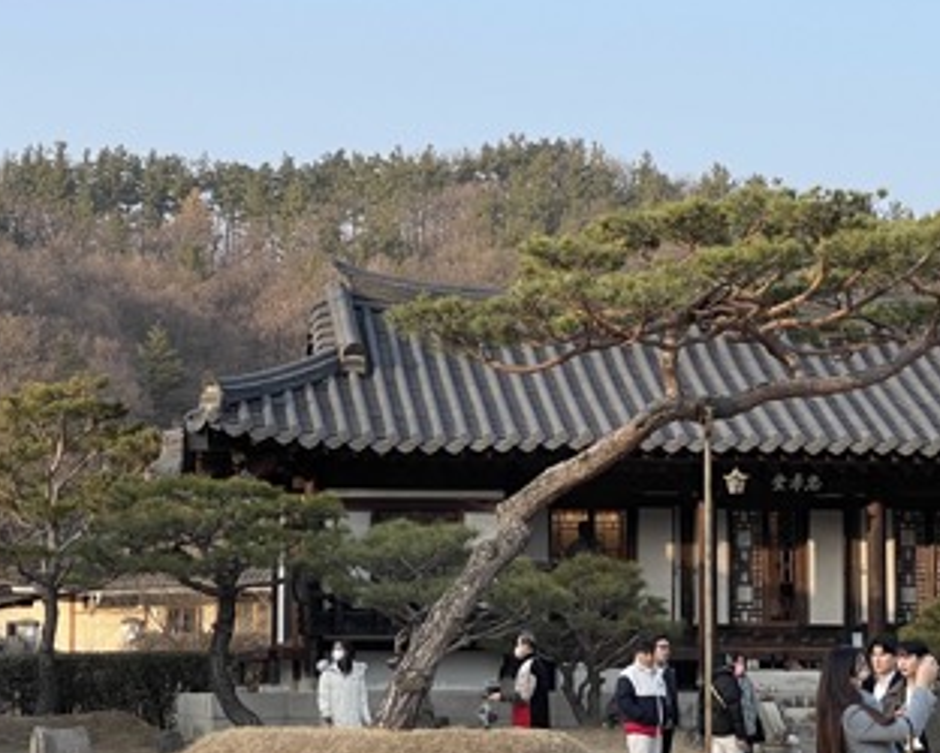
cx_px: 530
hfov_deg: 18.4
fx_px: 2895
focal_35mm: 104
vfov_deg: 14.8
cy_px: 364
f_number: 2
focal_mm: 6
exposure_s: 1/448
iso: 25
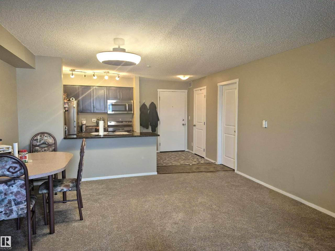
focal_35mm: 23
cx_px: 168
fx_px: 223
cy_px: 126
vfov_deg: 58.9
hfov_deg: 73.9
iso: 250
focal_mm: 5.4
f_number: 1.8
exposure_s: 1/100
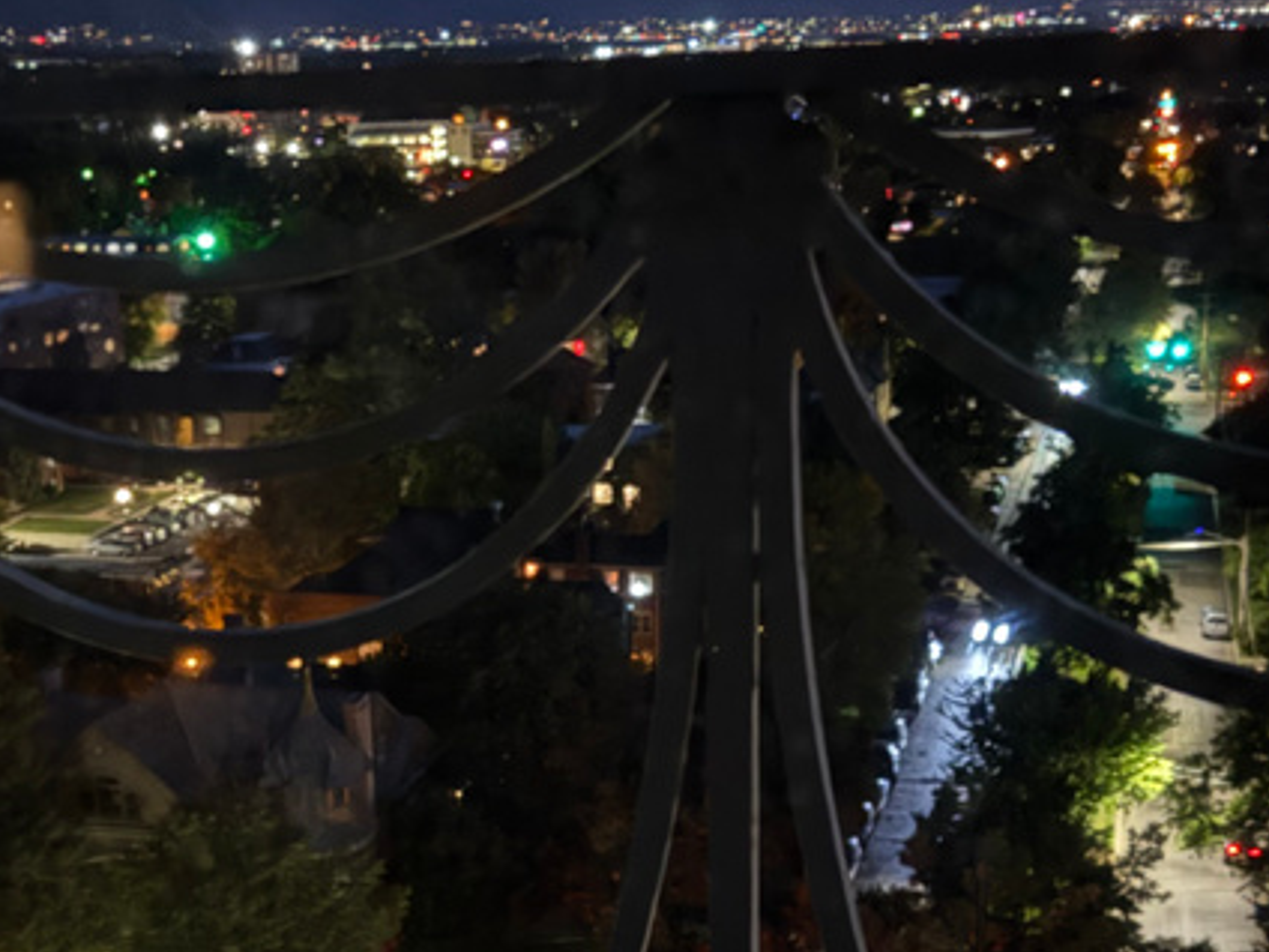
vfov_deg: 25.0
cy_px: 668
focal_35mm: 58
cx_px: 428
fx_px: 2126
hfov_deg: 33.0
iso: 1600
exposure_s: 1/2
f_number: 1.78
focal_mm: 6.76
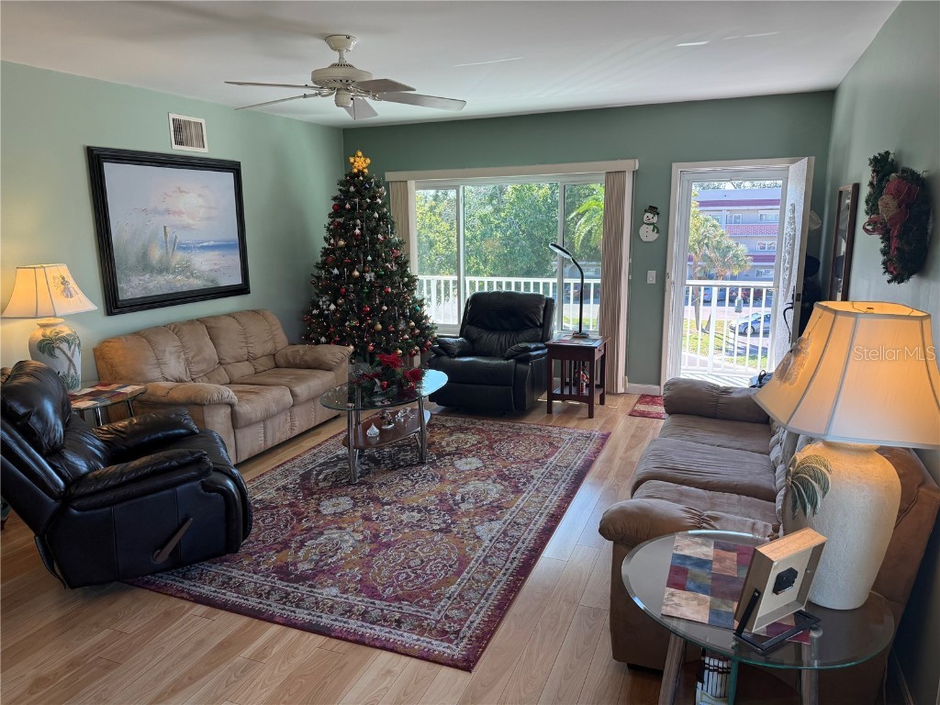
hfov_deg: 71.6
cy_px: 352
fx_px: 652
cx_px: 470
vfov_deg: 56.8
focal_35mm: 24
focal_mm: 6.76
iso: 100
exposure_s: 1/228
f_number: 1.78
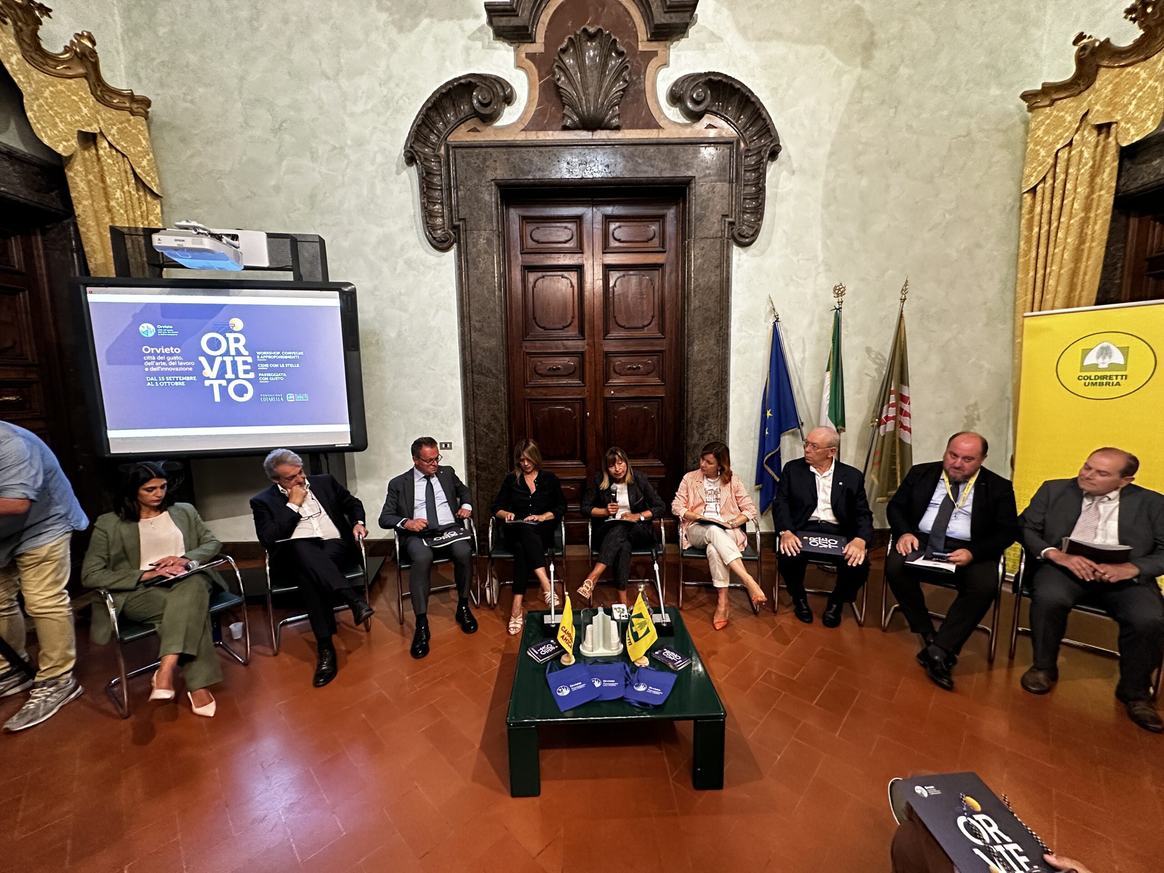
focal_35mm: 14
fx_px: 471
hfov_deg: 102.1
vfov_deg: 85.7
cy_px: 436
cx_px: 582
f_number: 2.2
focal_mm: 2.22
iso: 500
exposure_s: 1/50
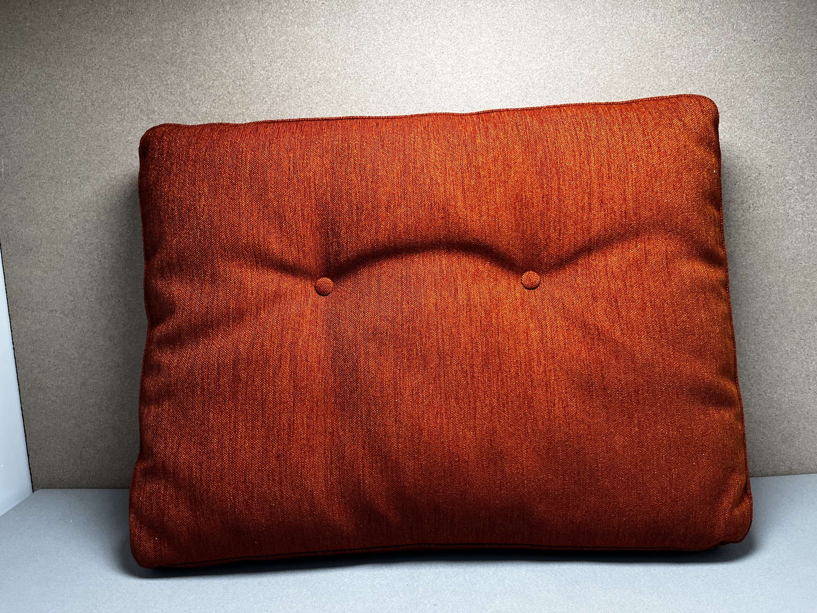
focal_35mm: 26
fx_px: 614
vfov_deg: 53.1
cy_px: 306
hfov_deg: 67.3
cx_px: 408
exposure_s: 1/100
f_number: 1.6
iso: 64
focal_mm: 5.1
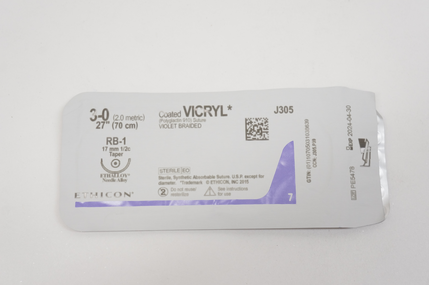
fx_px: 607
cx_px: 214
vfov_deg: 26.4
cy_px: 142
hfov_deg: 38.9
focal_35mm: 51
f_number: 7.1
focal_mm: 34
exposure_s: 1/125
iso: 800
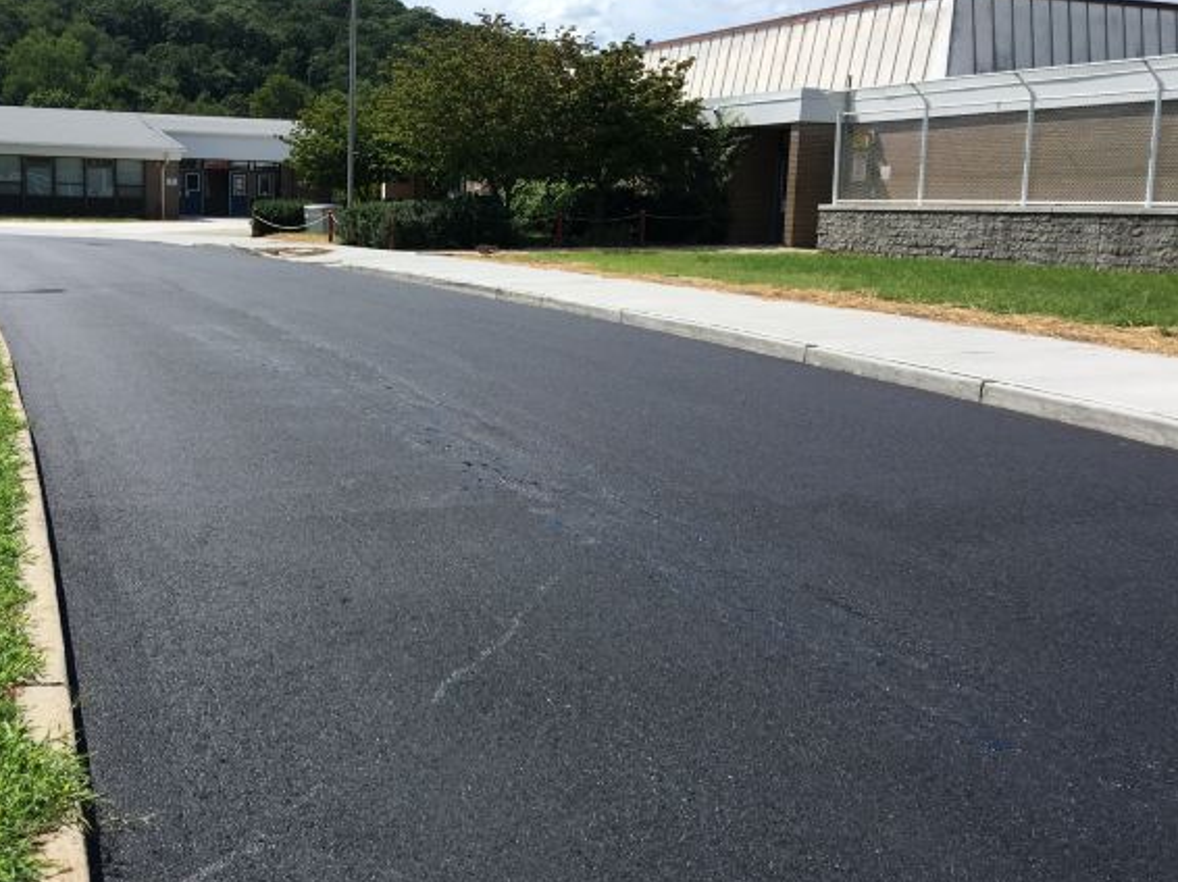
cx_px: 429
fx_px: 1395
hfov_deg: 45.3
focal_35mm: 41
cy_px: 466
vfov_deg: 35.1
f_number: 2.2
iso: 25
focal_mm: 4.15
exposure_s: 1/1923
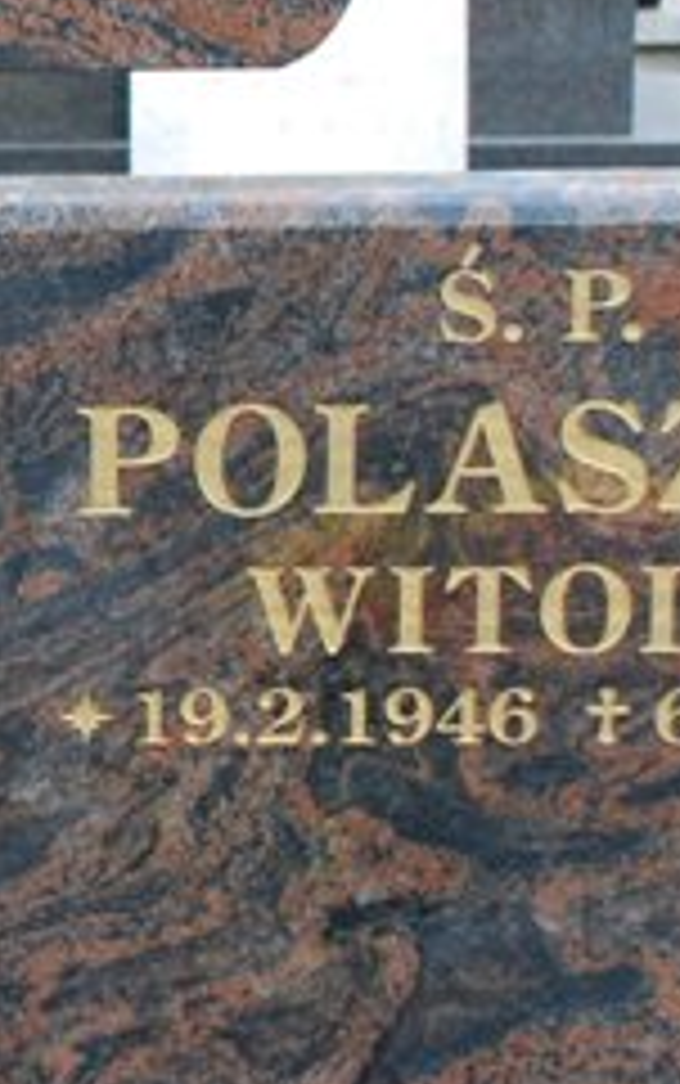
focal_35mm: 158
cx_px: -441
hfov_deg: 8.1
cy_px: 443
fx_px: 4668
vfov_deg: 13.3
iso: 500
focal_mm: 31
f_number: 5.6
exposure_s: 1/60
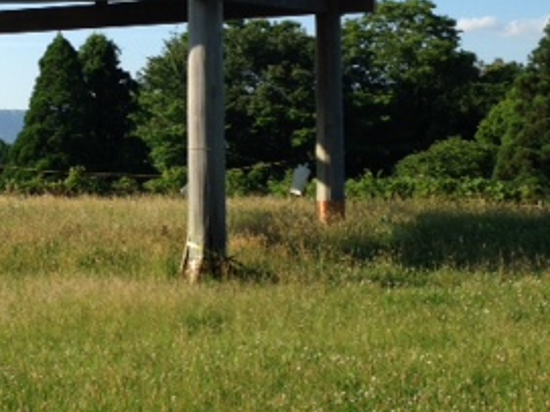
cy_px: 73
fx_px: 1239
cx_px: 116
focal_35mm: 78
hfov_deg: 24.7
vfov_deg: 18.7
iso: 50
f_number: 2.4
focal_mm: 4.12
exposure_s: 1/1085
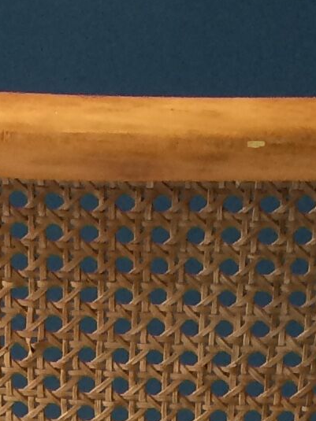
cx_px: 40
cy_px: 833
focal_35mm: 177
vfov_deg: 10.3
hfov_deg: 8.4
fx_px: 2155
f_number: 2.2
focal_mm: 4.15
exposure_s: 1/33
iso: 40
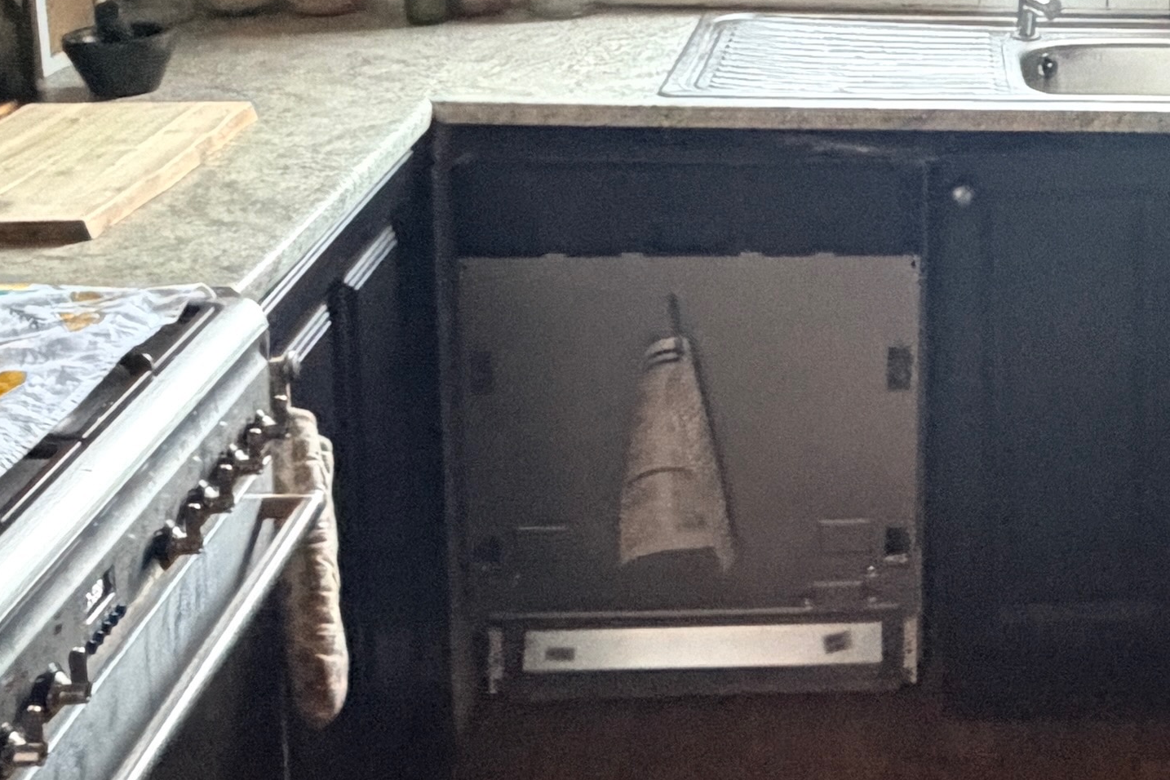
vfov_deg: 22.5
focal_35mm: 58
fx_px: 1885
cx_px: 1111
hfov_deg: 32.3
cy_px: -1
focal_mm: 2.22
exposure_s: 1/50
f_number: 2.2
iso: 1250
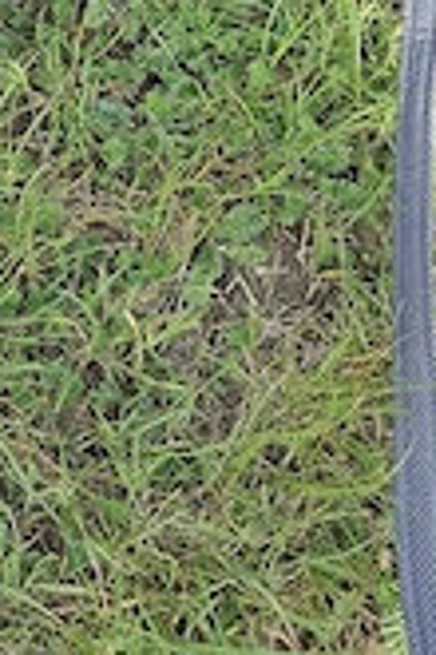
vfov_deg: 29.7
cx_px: -59
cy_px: -127
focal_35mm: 58
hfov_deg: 22.0
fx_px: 1054
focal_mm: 5.54
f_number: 1.8
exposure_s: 1/250
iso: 50
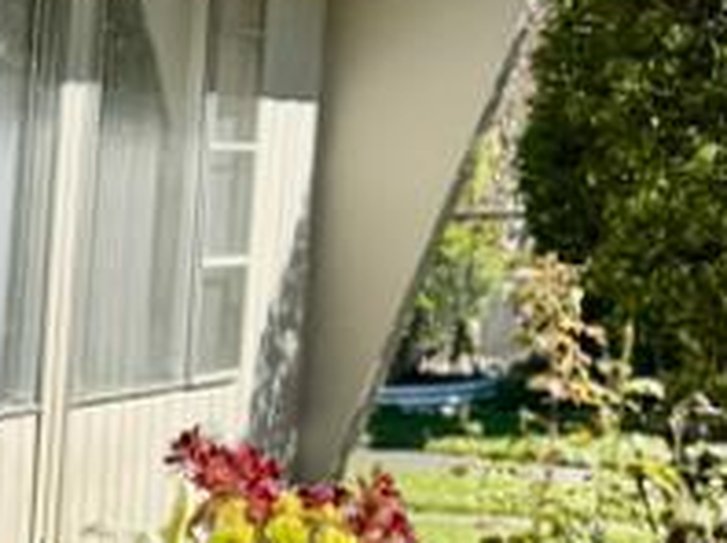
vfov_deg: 8.1
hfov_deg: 9.0
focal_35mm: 182
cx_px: -1414
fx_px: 3818
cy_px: 482
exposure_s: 1/3021
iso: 80
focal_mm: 6.76
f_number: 1.78
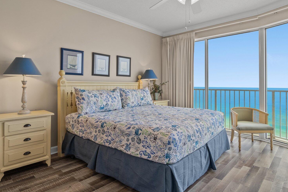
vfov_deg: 59.3
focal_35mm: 21
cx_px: 150
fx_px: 168
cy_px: 85
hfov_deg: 81.2
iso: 400
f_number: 9
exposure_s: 1/2.5
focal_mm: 10
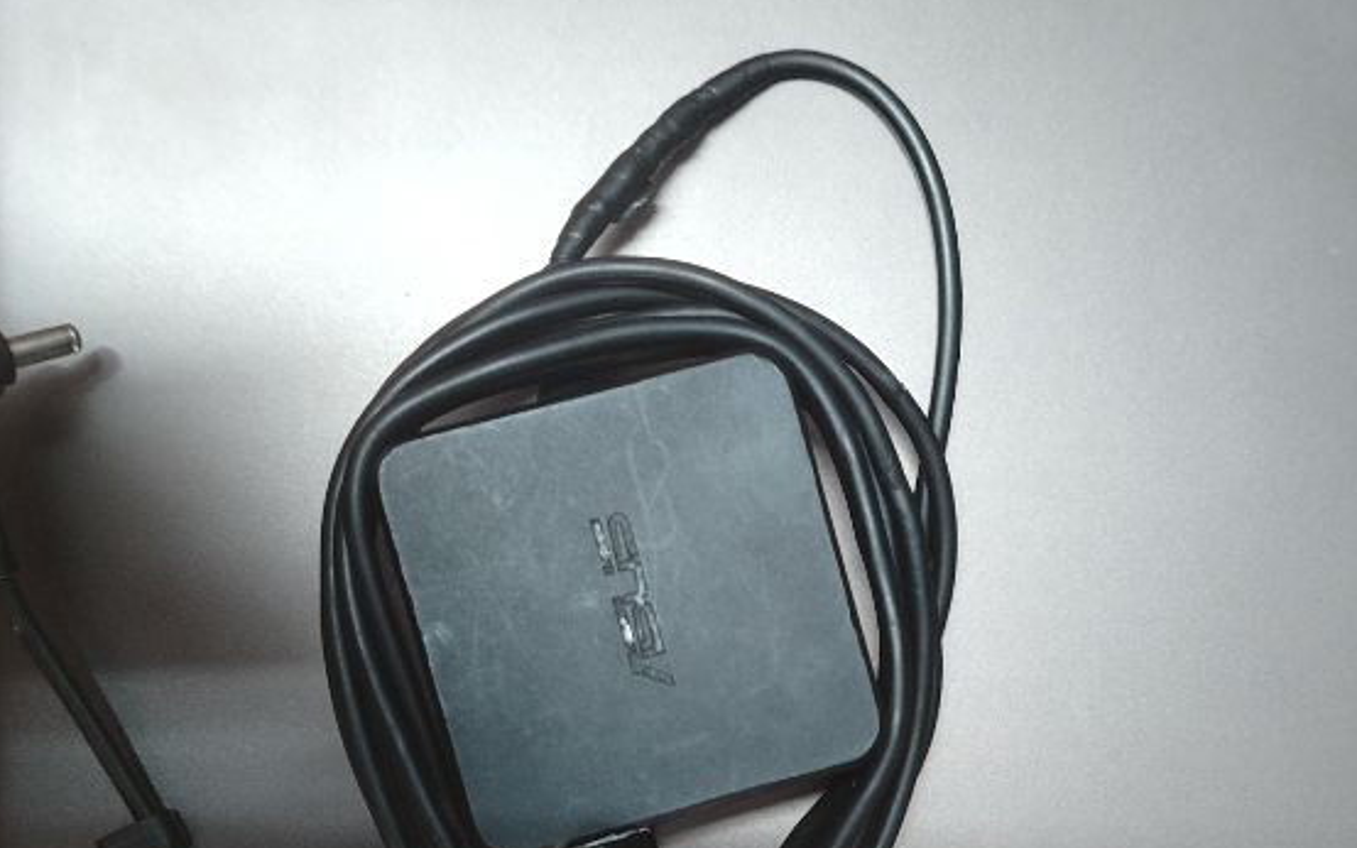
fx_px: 1738
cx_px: 735
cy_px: 767
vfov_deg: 26.5
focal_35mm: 47
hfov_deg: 42.6
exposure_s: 1/24
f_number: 1.75
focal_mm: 5.25
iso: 1449
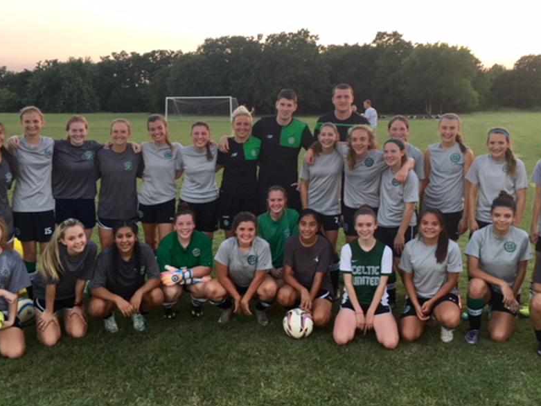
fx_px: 594
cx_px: 249
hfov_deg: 48.9
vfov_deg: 37.7
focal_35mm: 38
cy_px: 199
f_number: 2.2
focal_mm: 4.15
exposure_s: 1/60
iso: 32
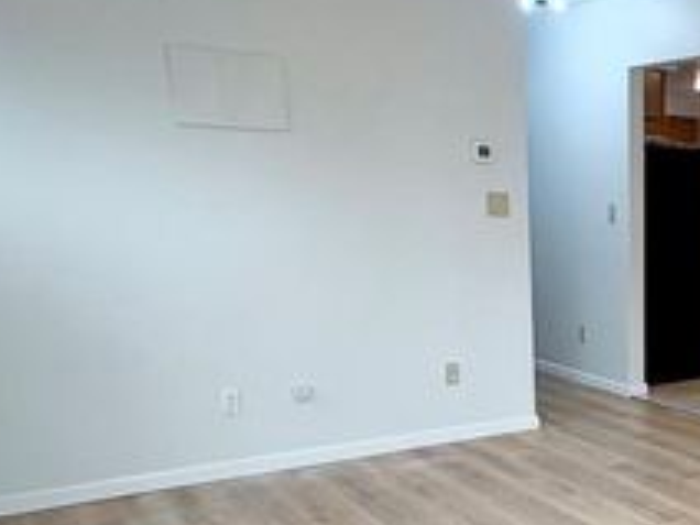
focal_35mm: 44
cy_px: 418
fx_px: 890
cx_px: 720
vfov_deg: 32.0
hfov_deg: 37.7
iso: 50
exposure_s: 1/120
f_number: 2.2
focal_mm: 2.22
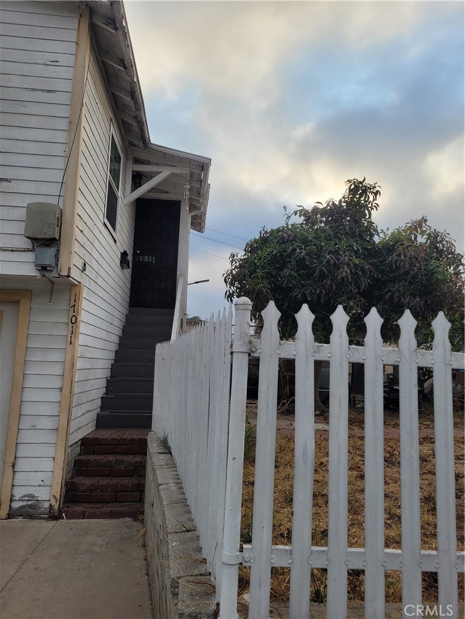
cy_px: 310
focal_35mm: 26
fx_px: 466
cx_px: 232
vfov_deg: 67.3
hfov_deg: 53.1
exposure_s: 1/952
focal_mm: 5.4
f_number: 1.8
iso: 40
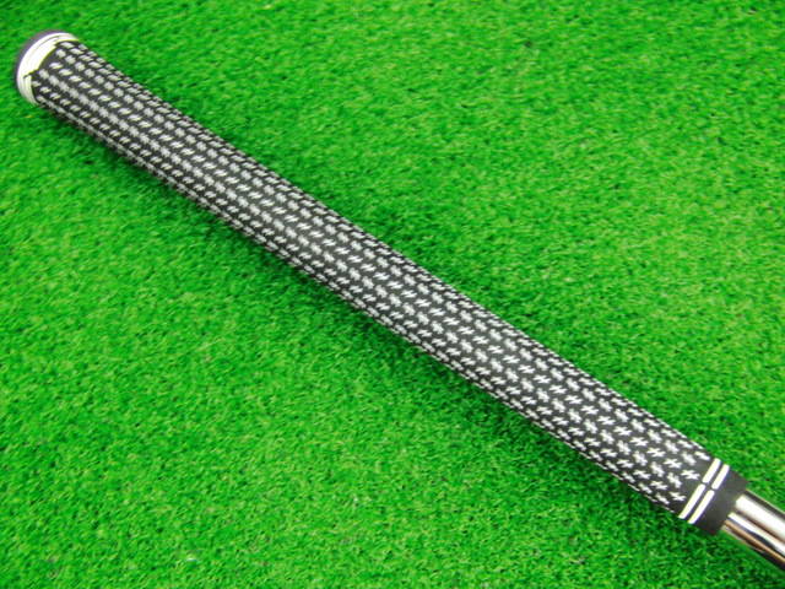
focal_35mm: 37
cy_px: 294
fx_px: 839
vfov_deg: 38.7
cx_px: 392
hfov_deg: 50.1
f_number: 3.6
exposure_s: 1/20
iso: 400
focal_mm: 6.42
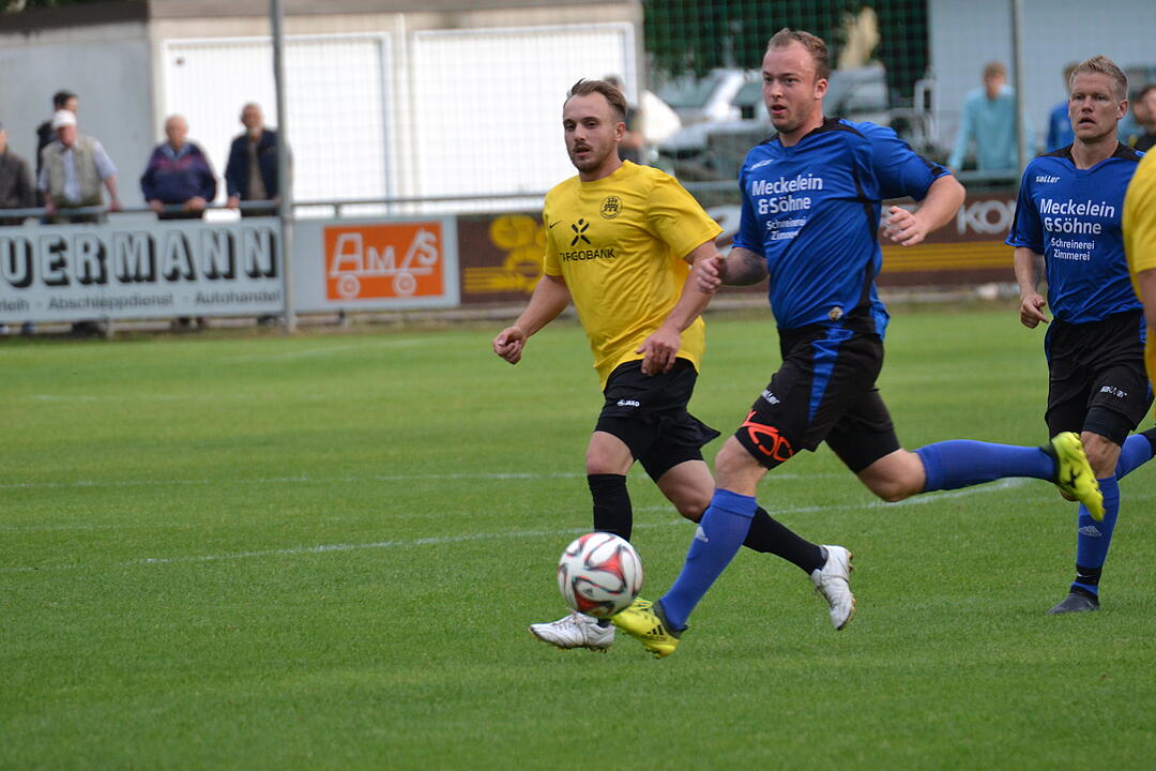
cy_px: 386
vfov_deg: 3.1
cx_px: 578
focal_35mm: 450
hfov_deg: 4.6
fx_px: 14449
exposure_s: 1/500
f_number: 5.6
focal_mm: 300
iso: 1000
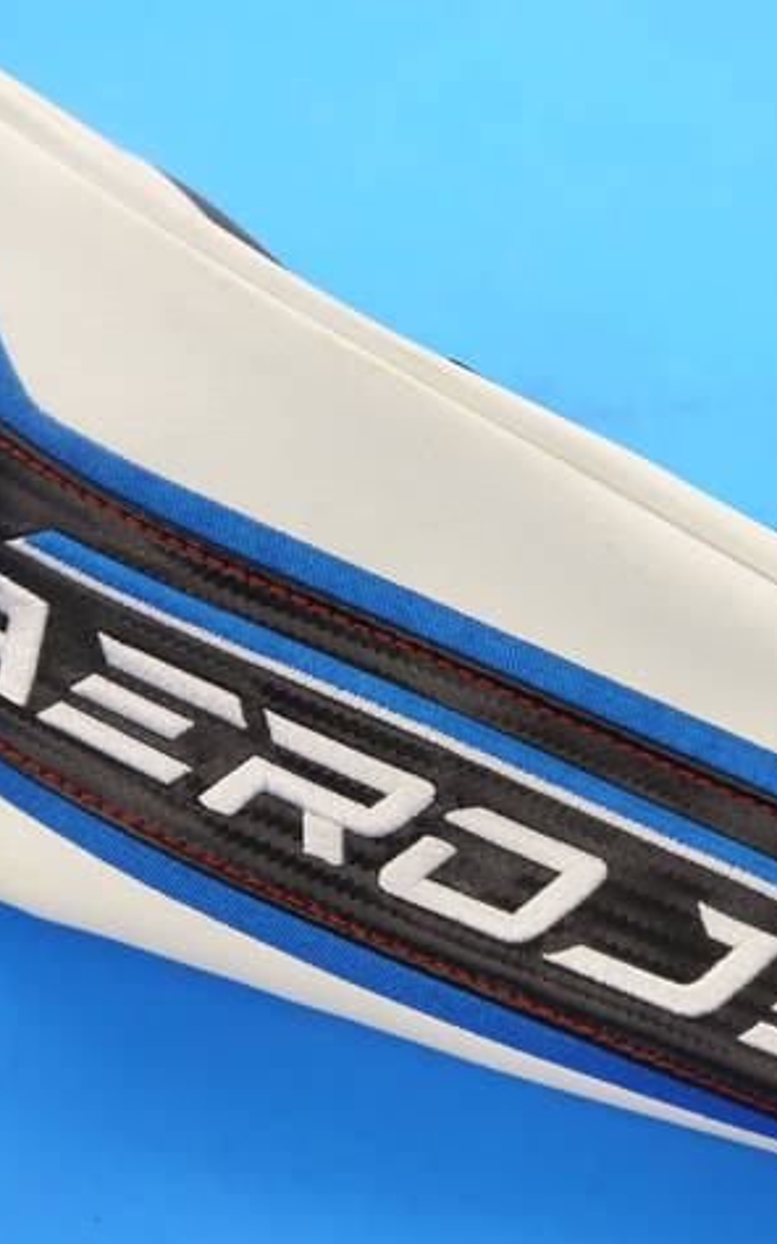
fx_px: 2136
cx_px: 438
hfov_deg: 20.6
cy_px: 627
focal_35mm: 63
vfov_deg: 32.5
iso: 250
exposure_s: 1/60
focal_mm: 22
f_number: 4.4
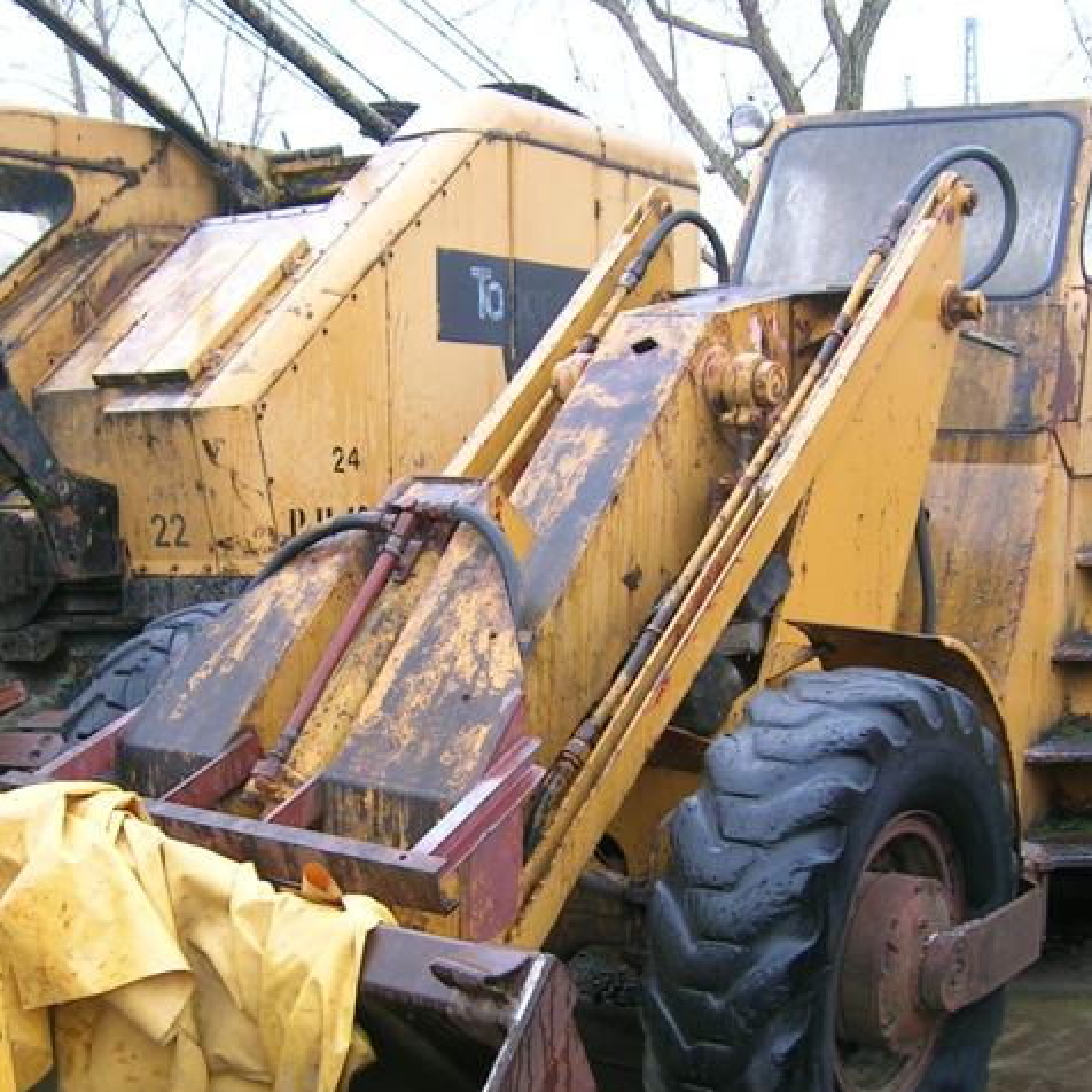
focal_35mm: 52
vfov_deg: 32.7
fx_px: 1856
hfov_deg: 32.8
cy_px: 670
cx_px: 551
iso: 50
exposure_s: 1/53.2
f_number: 2.8
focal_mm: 5.4
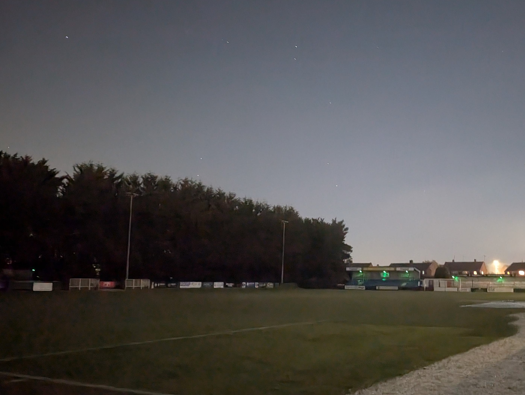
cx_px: 353
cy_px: 241
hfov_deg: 51.5
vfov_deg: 40.6
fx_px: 532
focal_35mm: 35
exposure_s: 1/3.03
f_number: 1.68
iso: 10738
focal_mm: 6.9
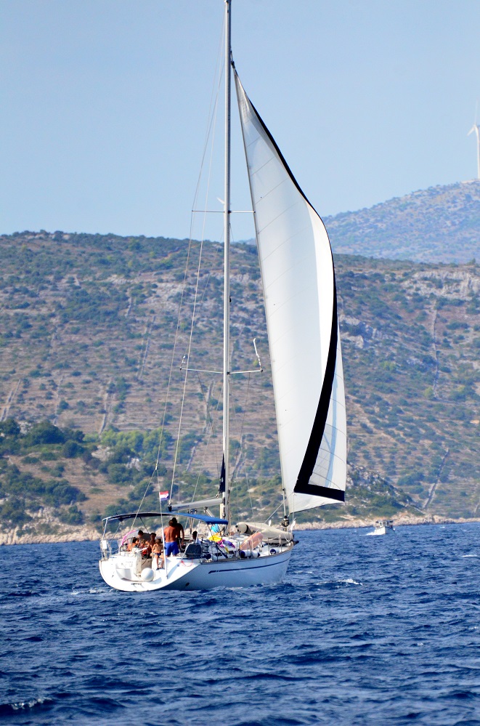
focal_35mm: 450
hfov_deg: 3.0
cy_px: 363
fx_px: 9046
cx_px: 240
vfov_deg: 4.6
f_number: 5.6
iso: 2500
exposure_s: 1/8000
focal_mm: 300
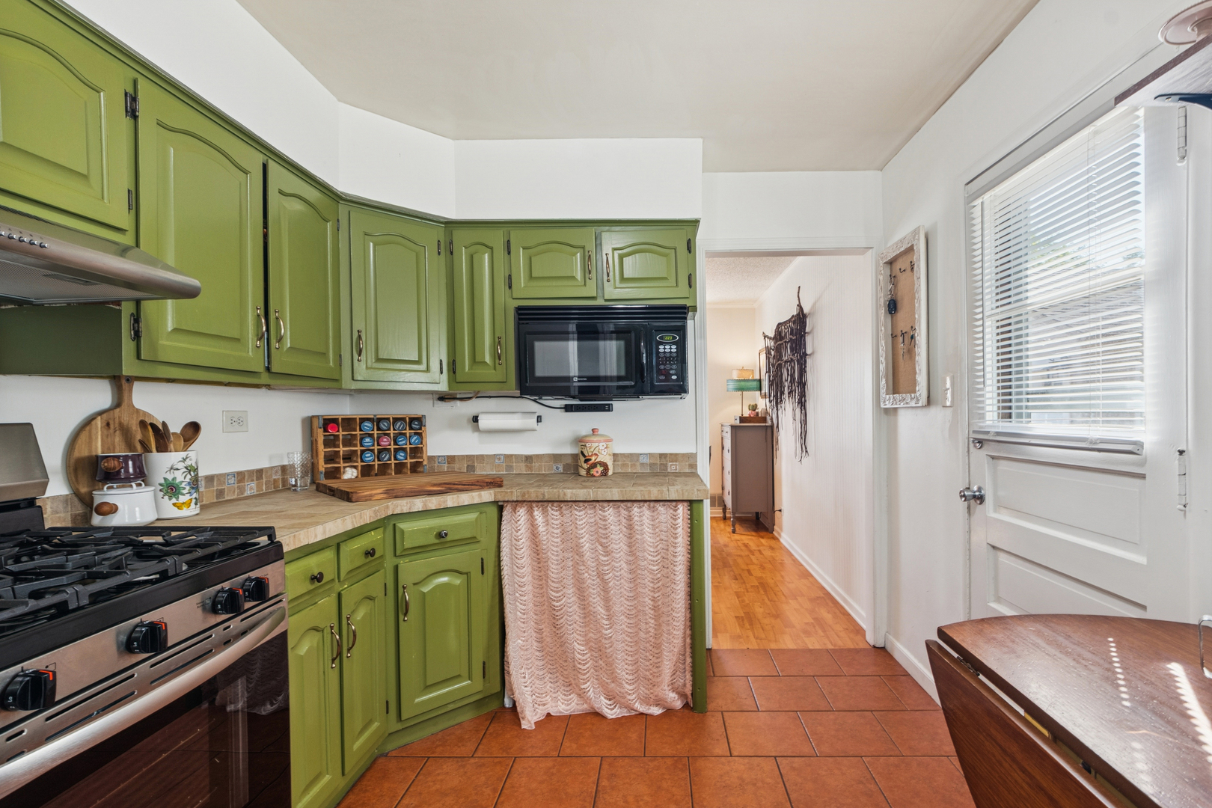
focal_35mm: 15
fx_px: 505
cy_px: 404
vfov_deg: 77.3
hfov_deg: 100.4
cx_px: 606
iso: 250
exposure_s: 1/20
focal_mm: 10
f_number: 8
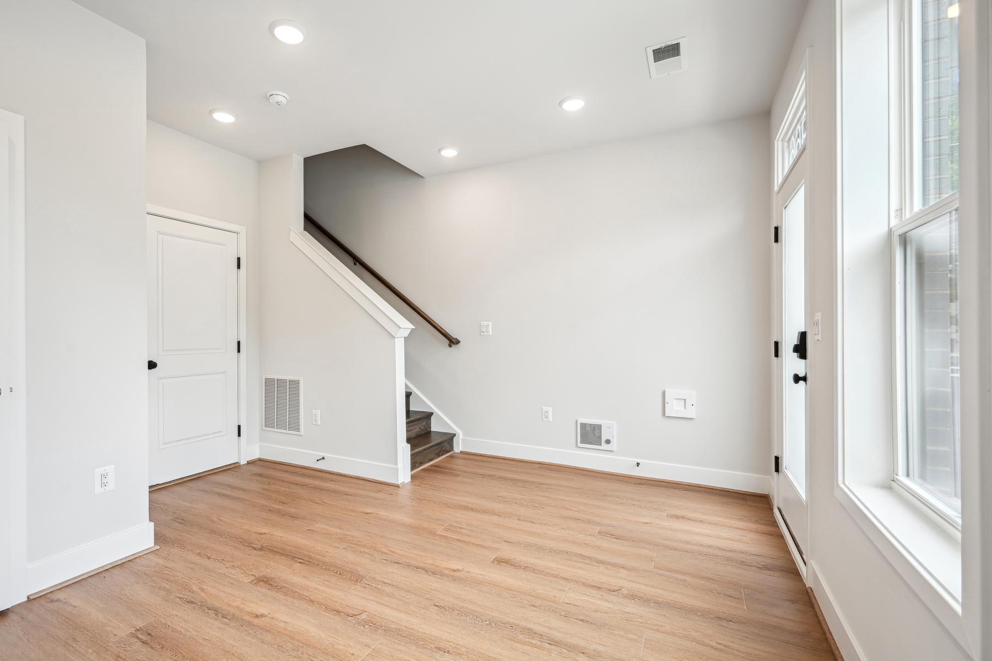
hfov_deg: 96.4
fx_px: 441
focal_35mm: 16
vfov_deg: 73.5
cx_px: 441
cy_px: 362
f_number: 9
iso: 200
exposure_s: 1/30
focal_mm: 14
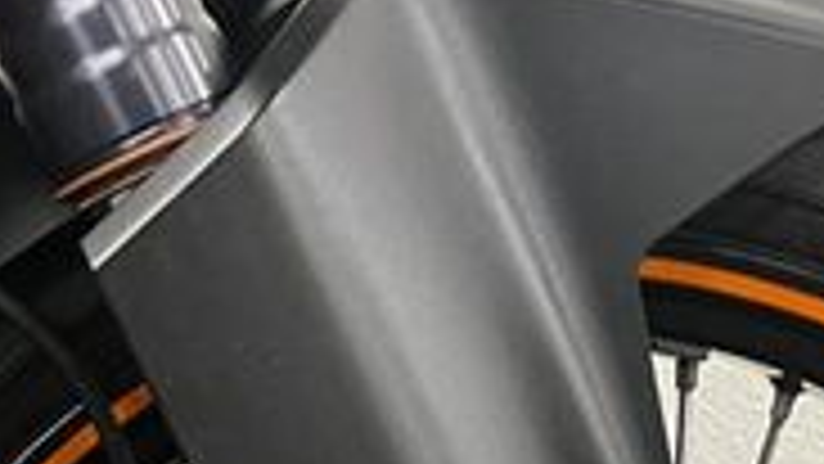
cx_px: 531
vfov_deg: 11.2
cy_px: 883
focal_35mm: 99
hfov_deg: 21.5
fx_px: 2163
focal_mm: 5.1
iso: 320
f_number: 1.6
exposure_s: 1/50
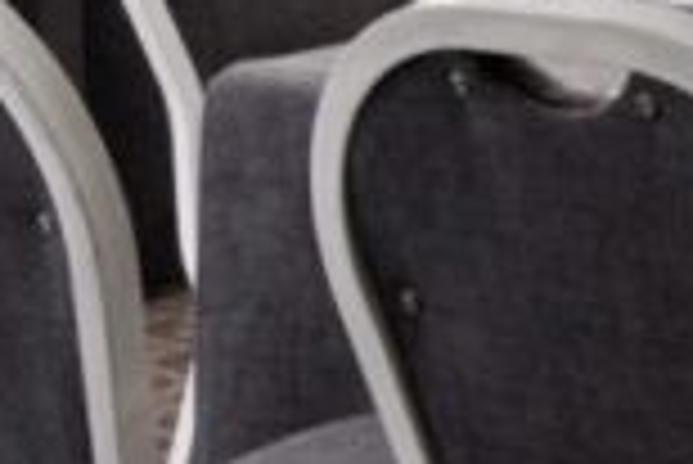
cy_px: -518
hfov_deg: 13.3
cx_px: 1512
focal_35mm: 125
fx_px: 2408
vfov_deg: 10.0
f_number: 16
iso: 500
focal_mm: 21
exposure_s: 1/250
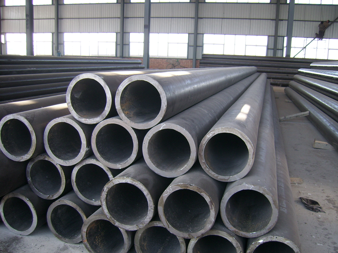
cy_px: 126
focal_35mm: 35
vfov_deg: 40.7
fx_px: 342
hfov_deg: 52.6
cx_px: 169
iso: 100
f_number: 2.8
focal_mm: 5.95
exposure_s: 1/65
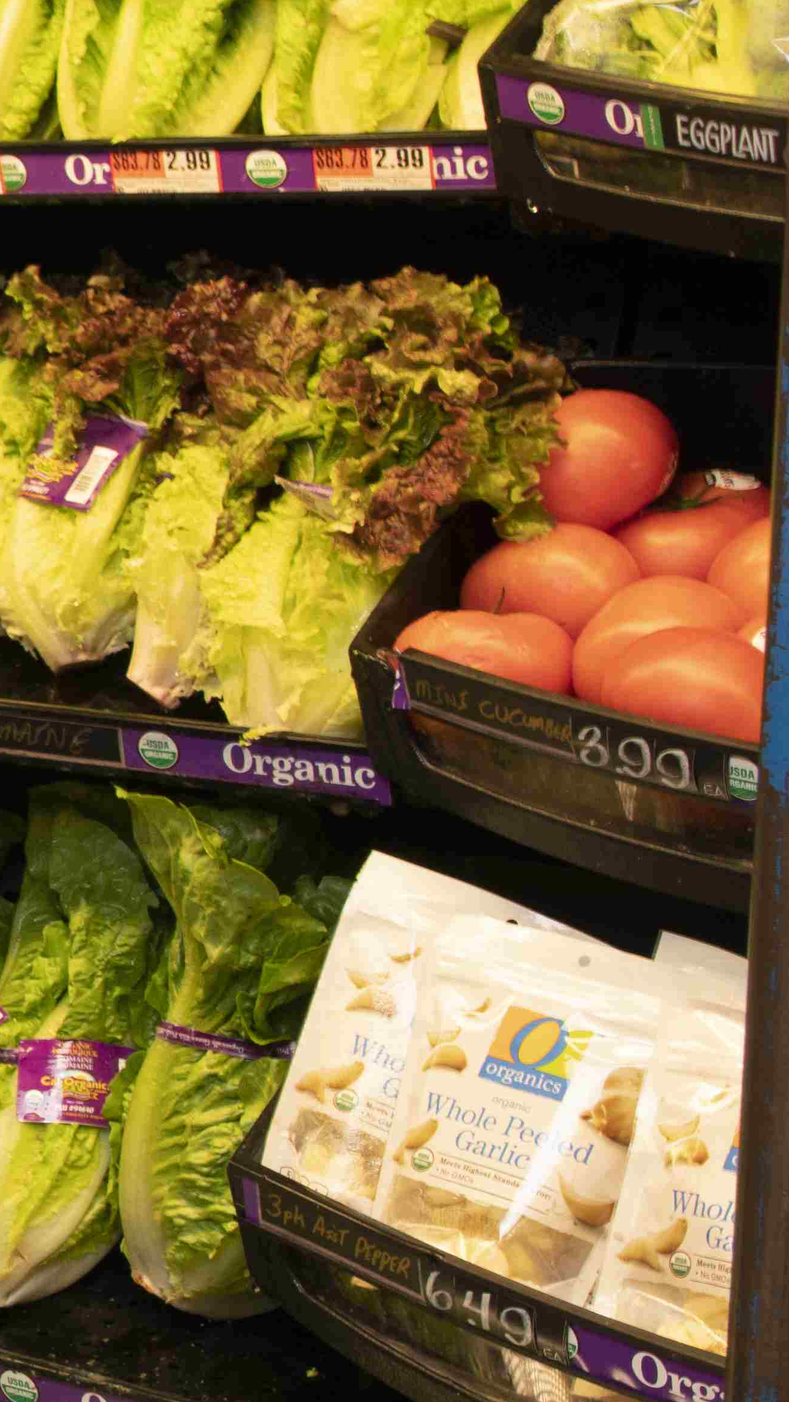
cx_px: -1467
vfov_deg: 22.9
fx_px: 3459
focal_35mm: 93
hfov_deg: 10.1
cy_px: 748
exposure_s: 1/13
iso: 400
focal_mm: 26
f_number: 10
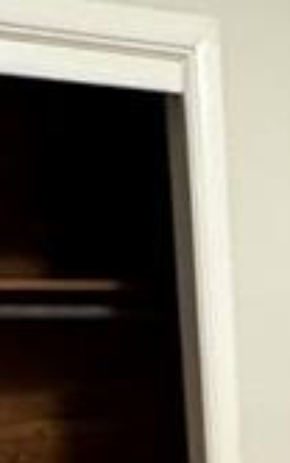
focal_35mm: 107
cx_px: 337
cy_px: 915
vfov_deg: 15.6
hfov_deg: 12.0
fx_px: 1351
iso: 500
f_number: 2.2
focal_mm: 2.22
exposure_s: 1/60
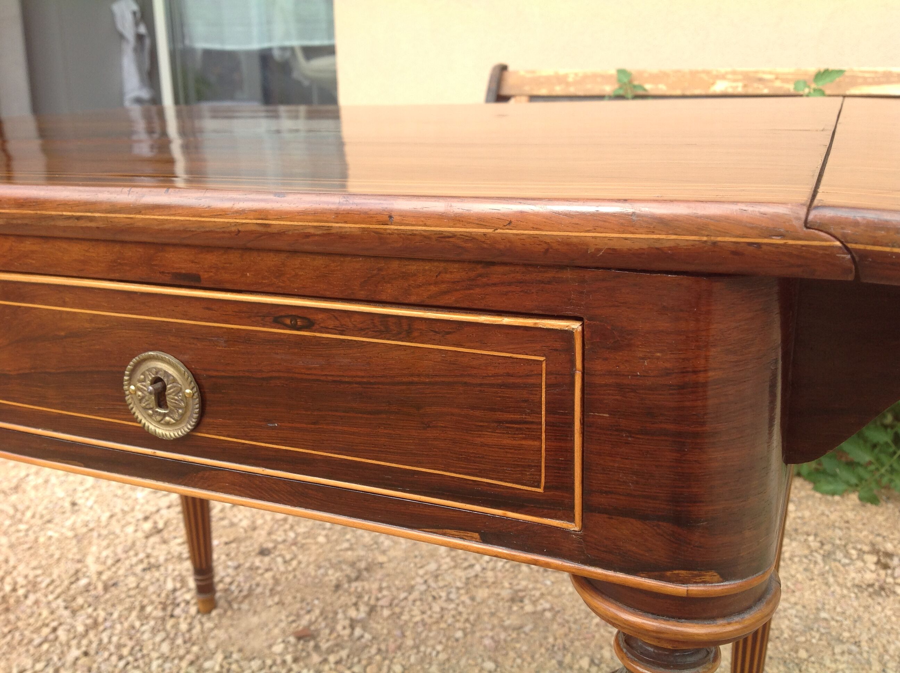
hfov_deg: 52.7
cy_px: 336
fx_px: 909
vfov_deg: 40.6
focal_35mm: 35
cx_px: 450
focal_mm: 4.28
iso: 50
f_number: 2.4
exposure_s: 1/408
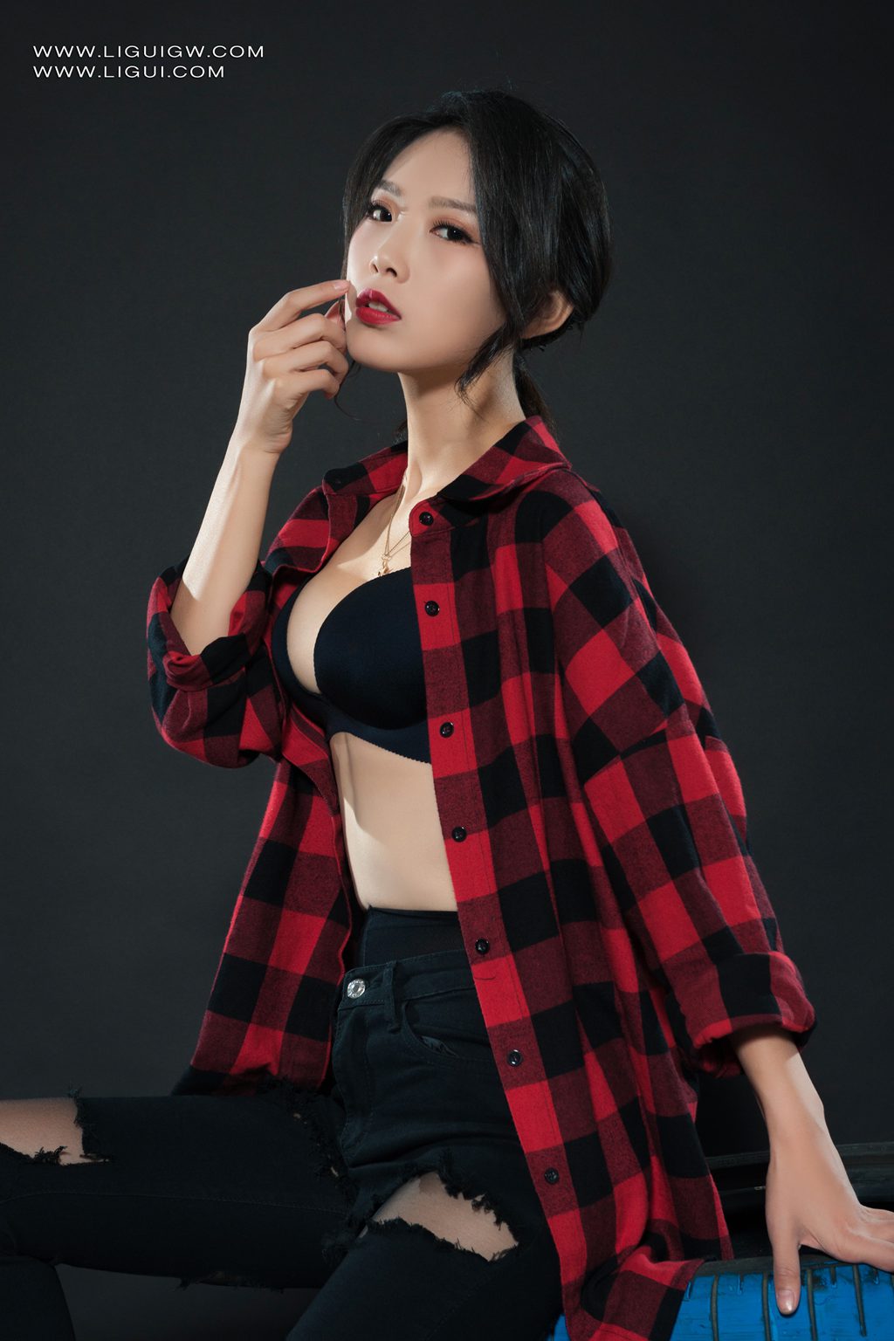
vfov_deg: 35.6
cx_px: 447
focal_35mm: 56
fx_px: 2086
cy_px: 670
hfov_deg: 24.2
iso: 250
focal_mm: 56
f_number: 9
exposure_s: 1/125
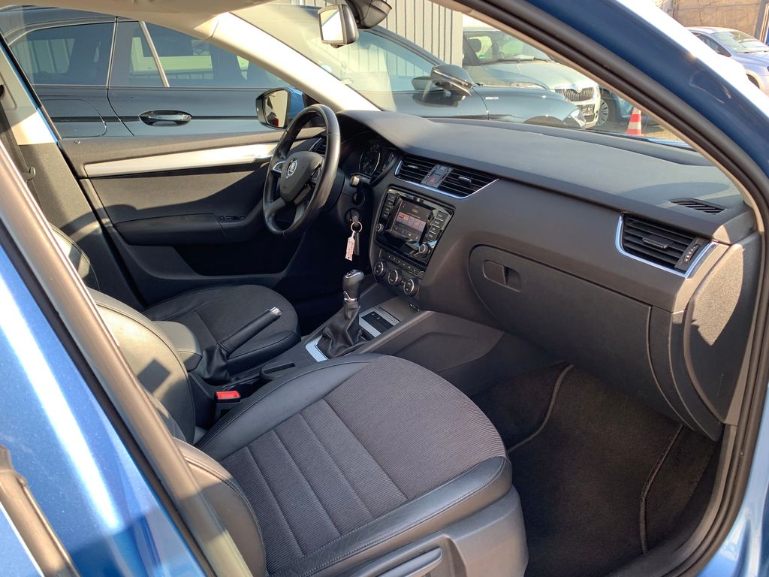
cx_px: 384
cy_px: 288
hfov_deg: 67.3
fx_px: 578
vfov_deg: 53.1
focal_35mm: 26
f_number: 1.8
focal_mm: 4.25
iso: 25
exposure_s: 1/122
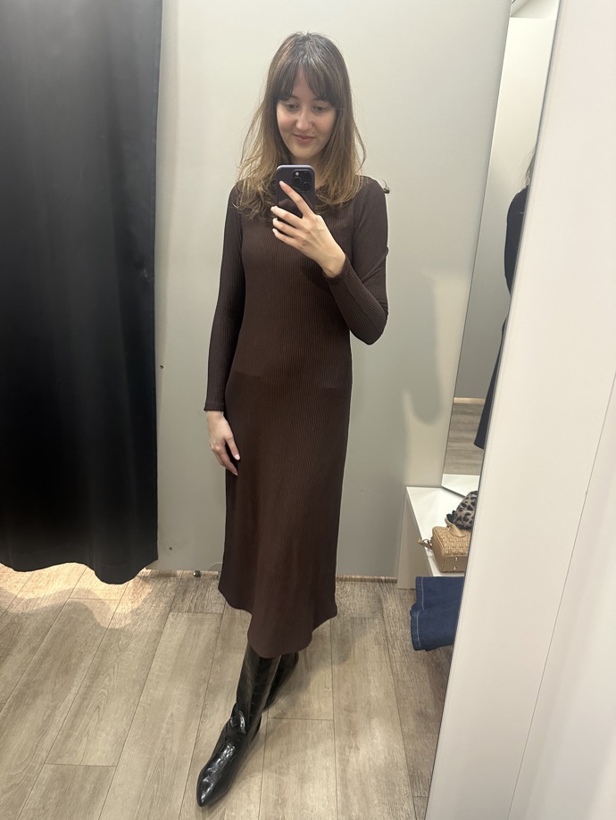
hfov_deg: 56.8
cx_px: 308
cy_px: 410
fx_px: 569
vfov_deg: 71.6
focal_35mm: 24
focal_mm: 6.86
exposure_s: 1/50
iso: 400
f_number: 1.78
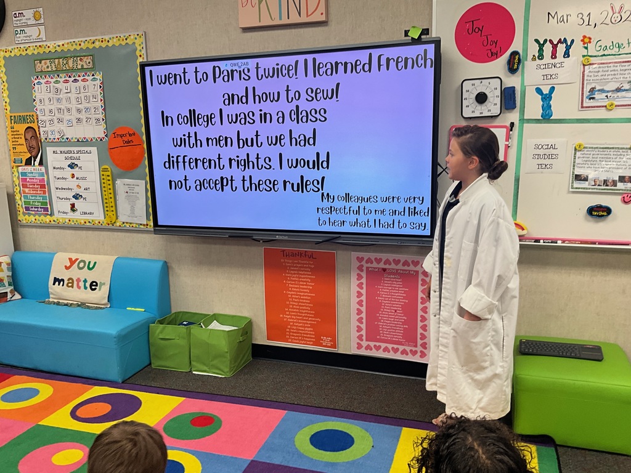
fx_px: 529
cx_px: 316
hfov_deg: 61.7
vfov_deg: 48.2
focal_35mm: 29
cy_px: 236
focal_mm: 3
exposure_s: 1/60
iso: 50
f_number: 1.8
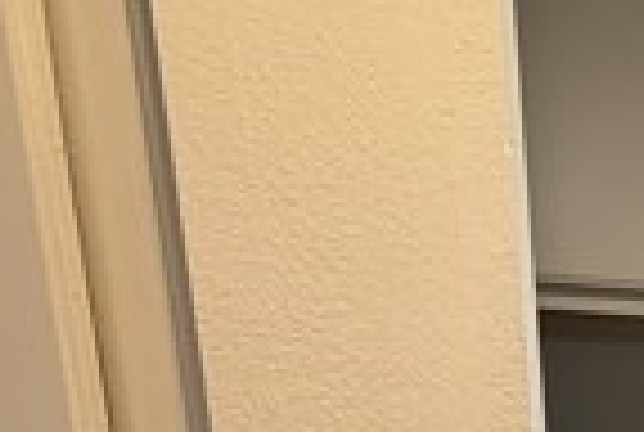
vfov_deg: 18.7
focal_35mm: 65
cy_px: 639
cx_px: 1103
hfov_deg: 21.9
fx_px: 1165
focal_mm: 2.22
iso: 200
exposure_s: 1/60
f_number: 2.2
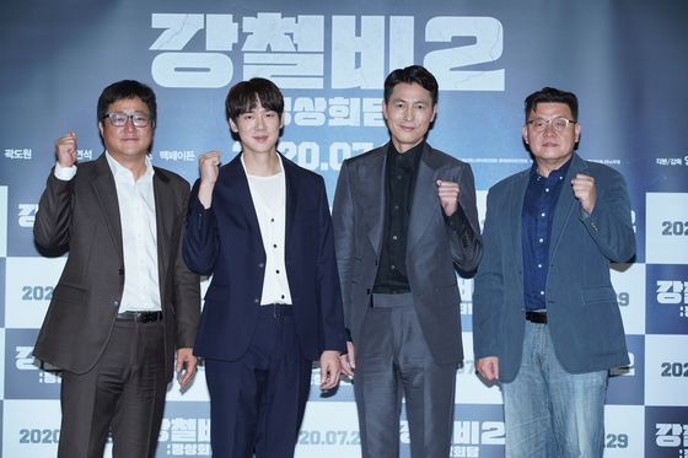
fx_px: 1949
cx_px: 344
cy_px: 229
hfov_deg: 20.0
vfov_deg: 13.4
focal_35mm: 102
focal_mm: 102
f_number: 5.6
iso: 160
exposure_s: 1/160
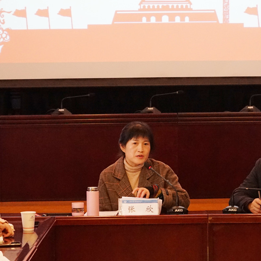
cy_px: 134
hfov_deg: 11.6
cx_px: 180
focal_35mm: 150
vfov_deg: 11.6
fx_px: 1280
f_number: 5.6
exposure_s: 1/160
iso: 5000
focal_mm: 70
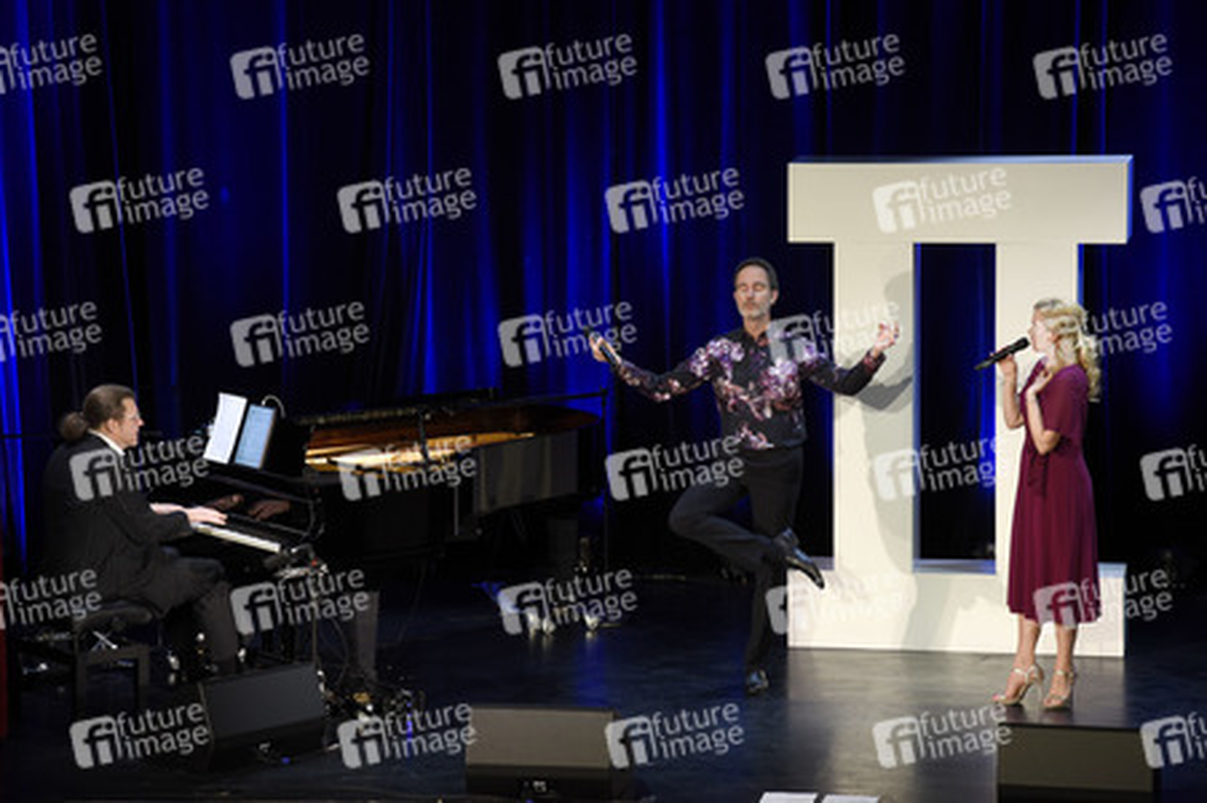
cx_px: 604
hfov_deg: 17.1
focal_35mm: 120
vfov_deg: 11.4
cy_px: 402
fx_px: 4020
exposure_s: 1/60
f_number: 6.3
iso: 640
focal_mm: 120
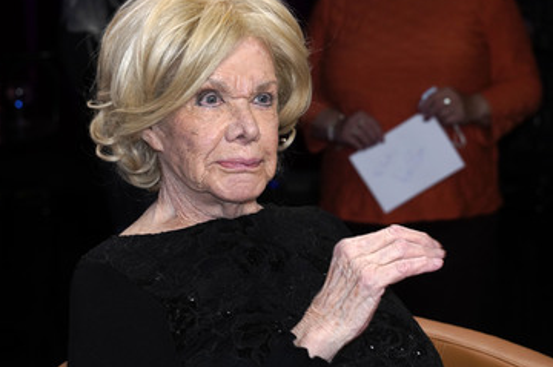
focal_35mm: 94
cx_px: 250
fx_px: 1442
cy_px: 170
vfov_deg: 14.5
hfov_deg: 21.7
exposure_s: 1/125
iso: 1600
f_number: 6.3
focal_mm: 75
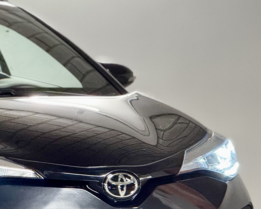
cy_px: 159
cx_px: -72
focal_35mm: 312
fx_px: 2410
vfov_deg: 5.0
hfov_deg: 6.2
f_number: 2.8
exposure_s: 1/50
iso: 400
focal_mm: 15.66
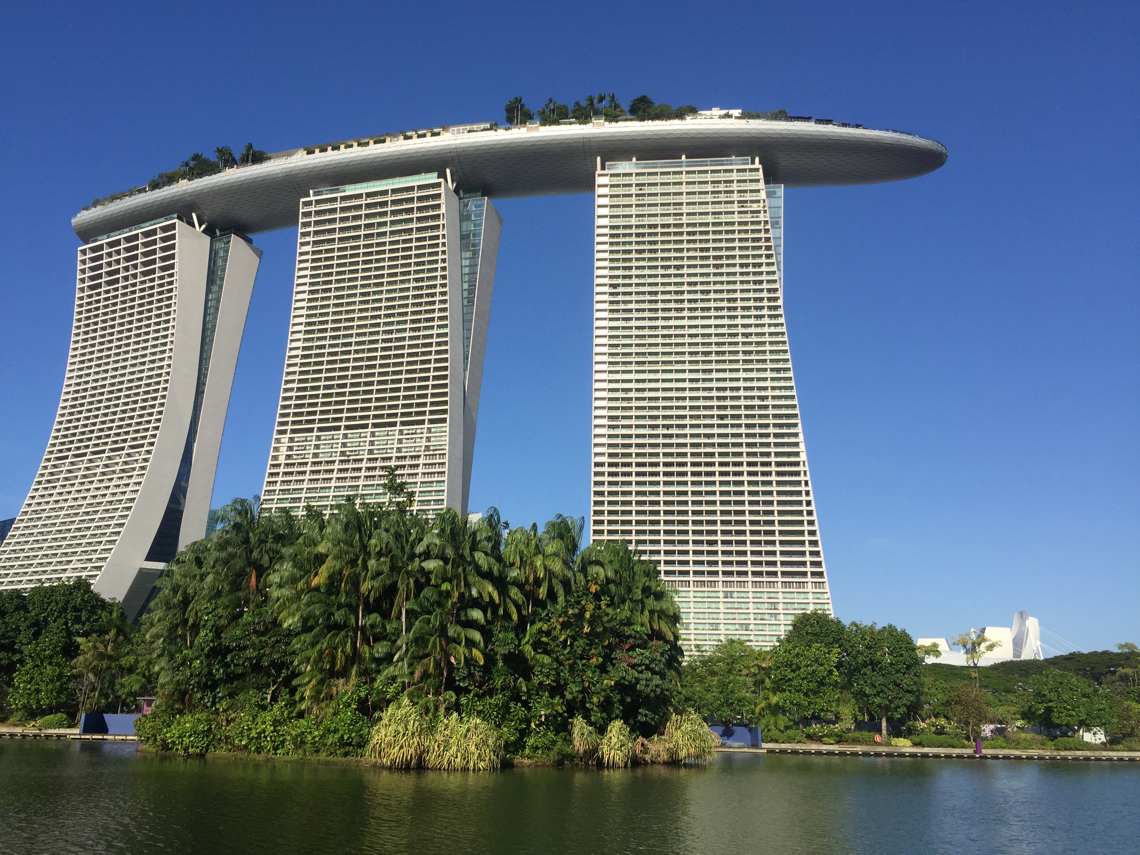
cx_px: 570
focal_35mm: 29
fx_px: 955
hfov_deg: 61.7
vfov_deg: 48.2
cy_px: 428
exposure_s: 1/3049
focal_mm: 4.15
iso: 32
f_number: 2.2
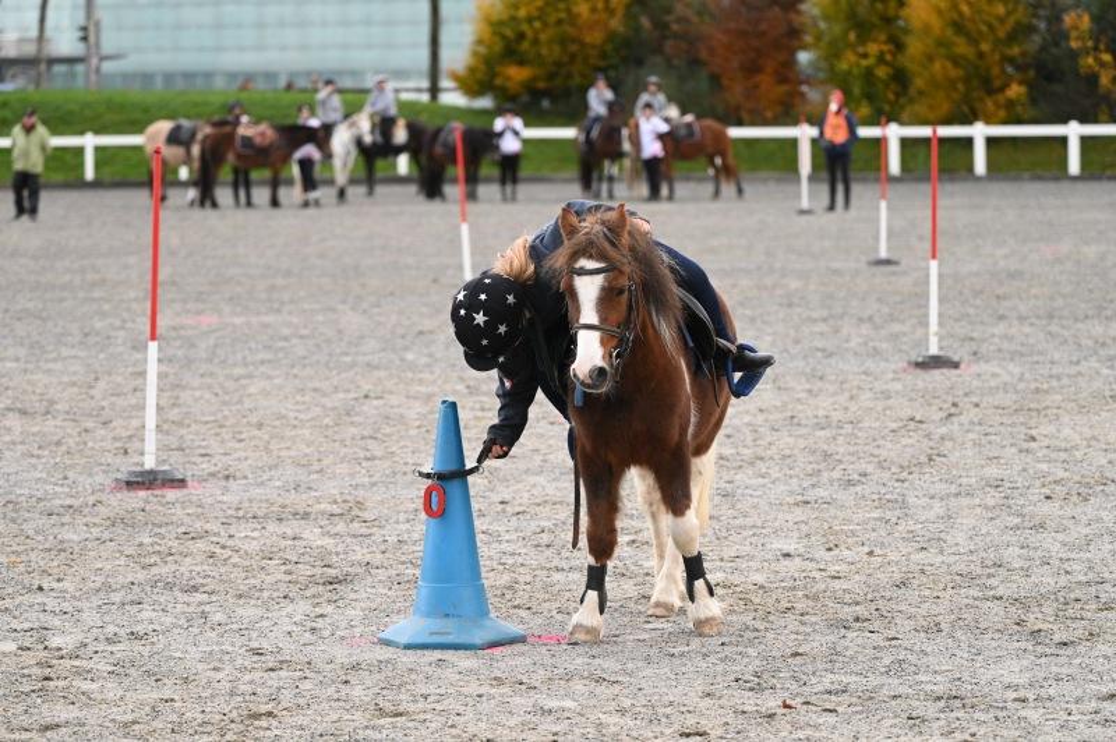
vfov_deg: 9.4
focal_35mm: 145
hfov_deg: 14.2
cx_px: 558
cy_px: 371
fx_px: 4491
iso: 2500
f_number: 4.8
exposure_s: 1/640
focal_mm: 145
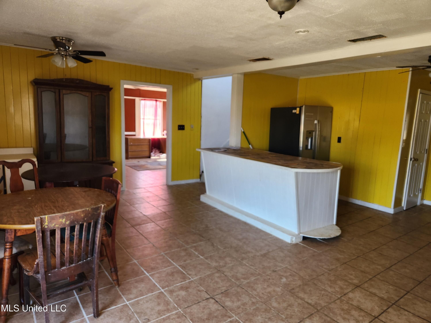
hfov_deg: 73.9
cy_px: 162
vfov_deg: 58.9
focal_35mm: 23
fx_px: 286
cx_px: 216
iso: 250
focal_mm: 5.4
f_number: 1.8
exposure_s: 1/120
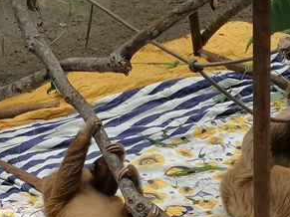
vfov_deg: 10.9
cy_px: 182
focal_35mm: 136
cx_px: 128
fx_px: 1139
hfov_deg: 14.5
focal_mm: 4.75
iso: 50
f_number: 1.8
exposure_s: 1/472
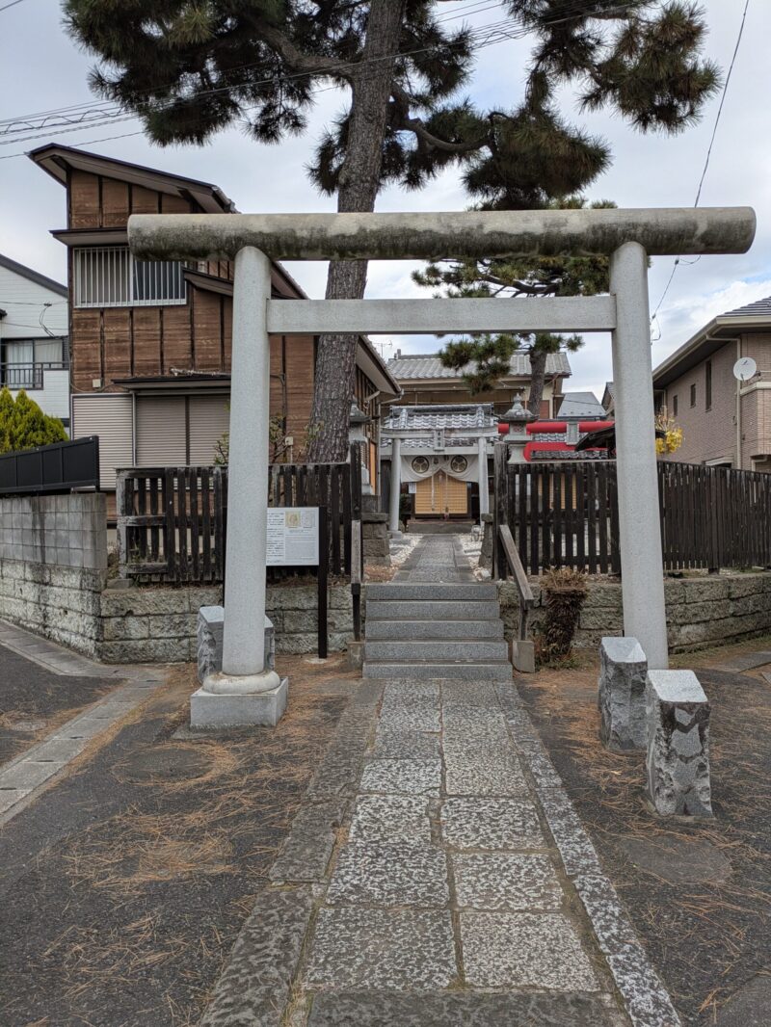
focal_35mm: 25
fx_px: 742
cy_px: 514
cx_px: 386
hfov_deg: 54.9
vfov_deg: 69.4
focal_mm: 5.43
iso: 49
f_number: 1.89
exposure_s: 1/1045
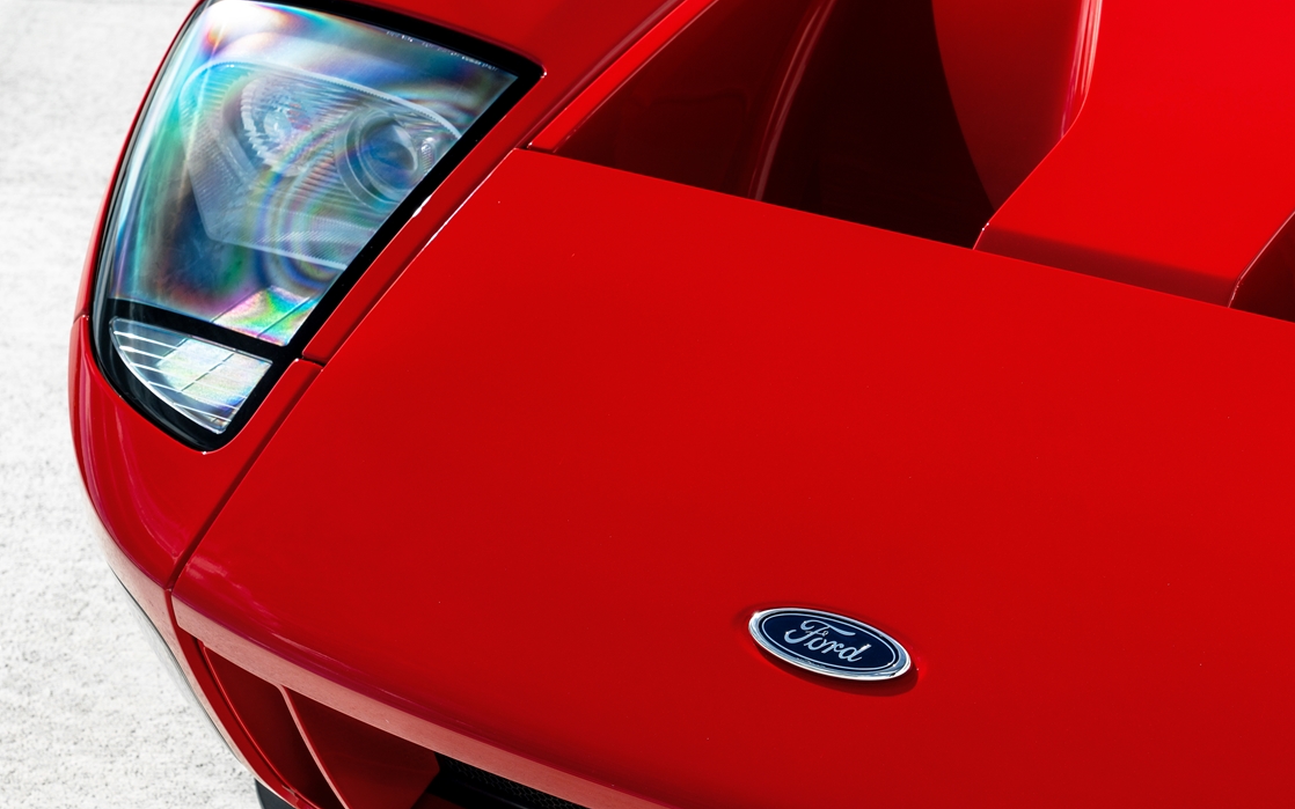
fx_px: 3706
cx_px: 616
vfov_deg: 12.5
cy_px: 512
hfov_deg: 19.8
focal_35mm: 105
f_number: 6.3
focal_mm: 60
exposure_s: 1/250
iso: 100
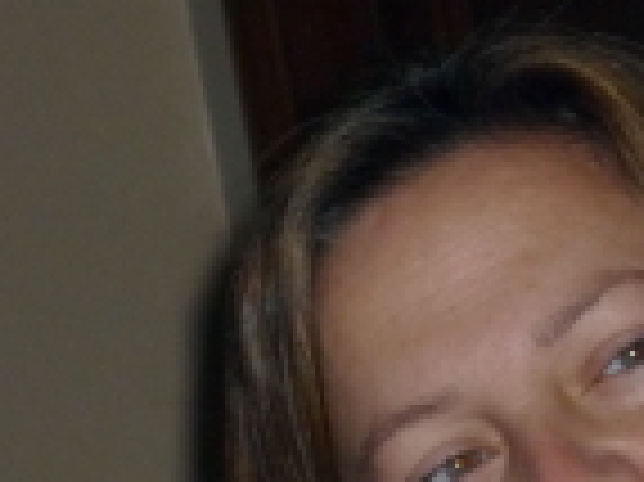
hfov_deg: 4.8
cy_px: 682
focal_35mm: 416
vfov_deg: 3.6
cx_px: 703
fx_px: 7733
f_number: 5.9
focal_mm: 22
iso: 320
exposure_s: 1/125
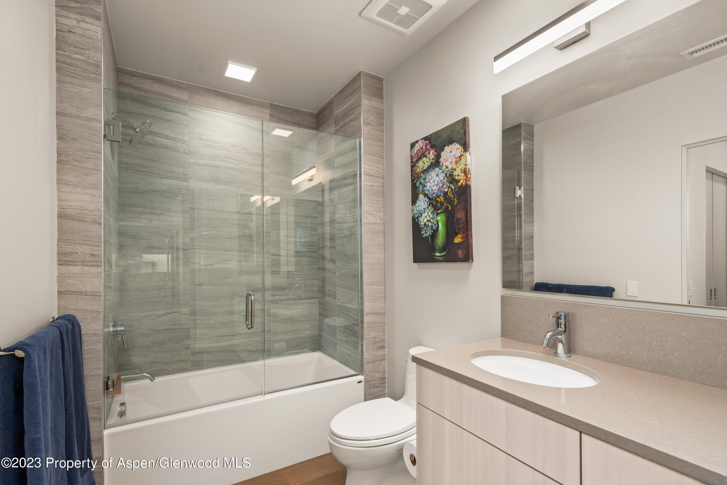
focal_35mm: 17
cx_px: 364
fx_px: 343
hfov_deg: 93.3
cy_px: 242
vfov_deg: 70.5
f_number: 7.1
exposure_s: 1/3
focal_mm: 17
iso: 400
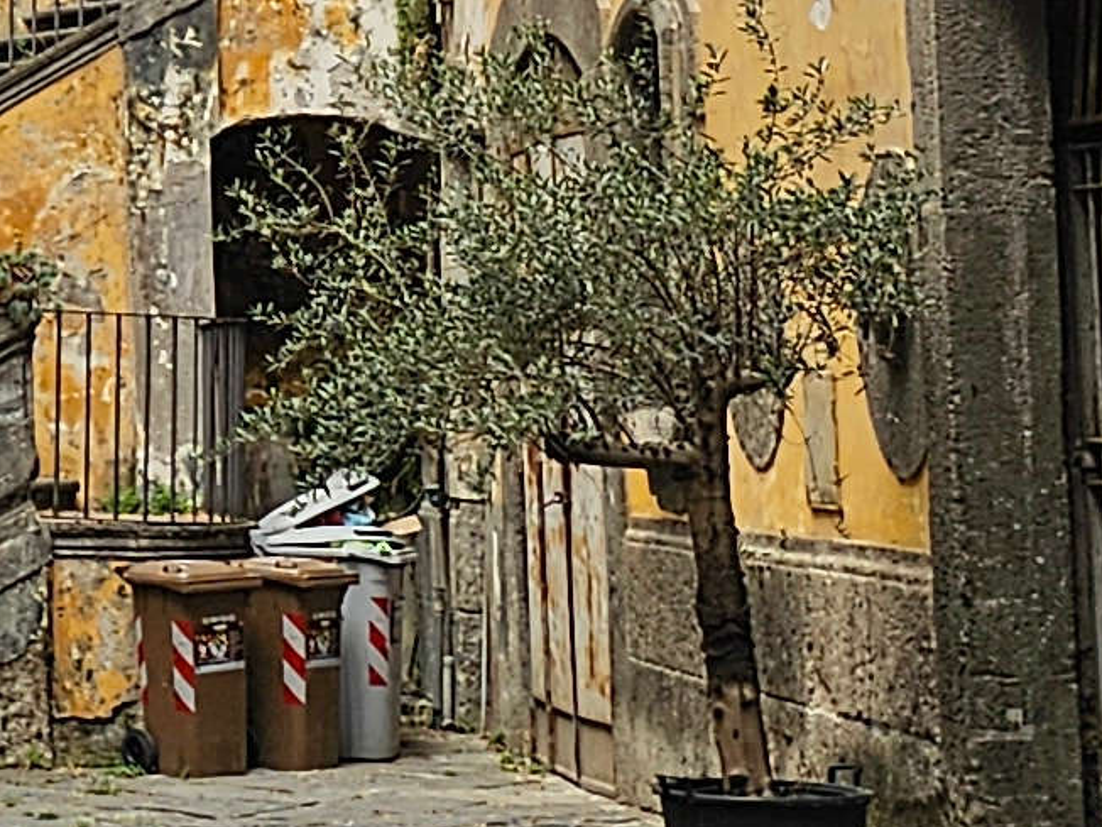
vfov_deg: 10.3
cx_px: -608
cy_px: -198
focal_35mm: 141
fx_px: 4489
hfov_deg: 13.1
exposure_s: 1/253
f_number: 1.7
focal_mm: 6.3
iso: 16
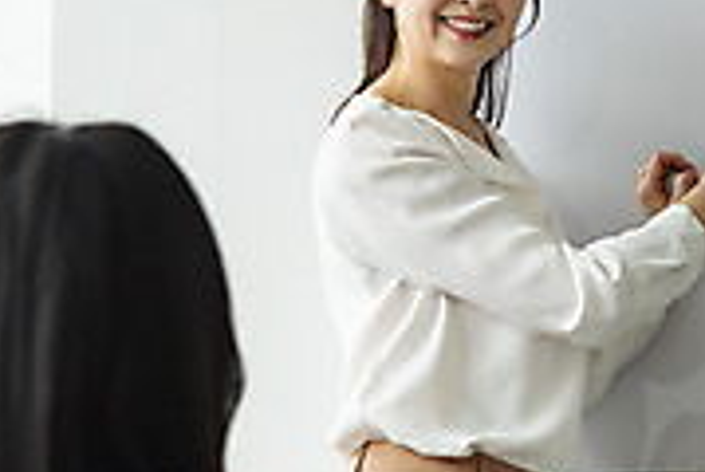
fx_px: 2295
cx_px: 522
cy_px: 142
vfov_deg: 11.7
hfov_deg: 17.4
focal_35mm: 117
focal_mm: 35
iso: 640
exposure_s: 1/320
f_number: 2.8
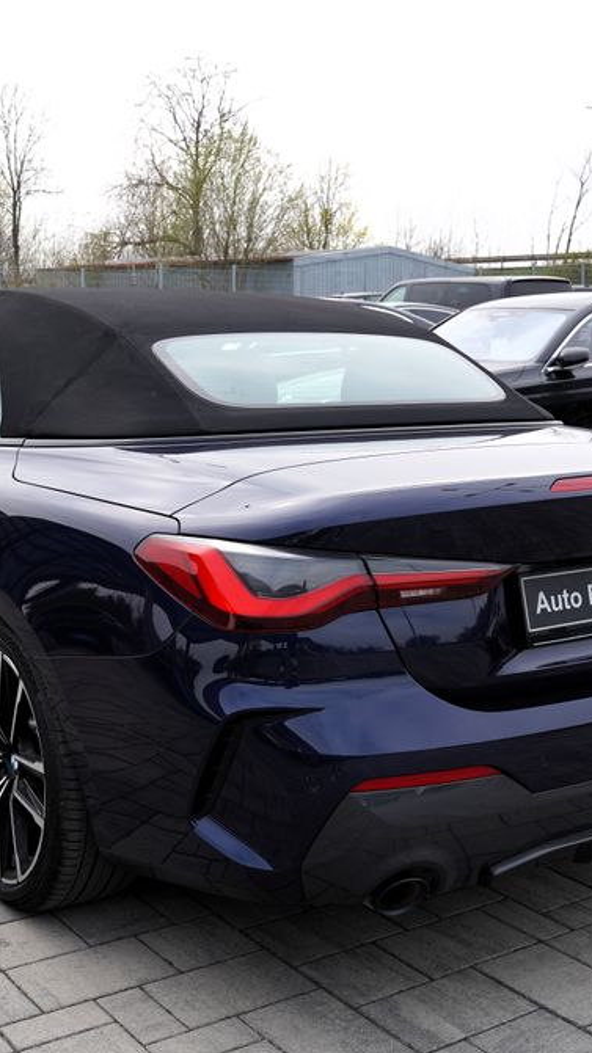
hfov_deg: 24.9
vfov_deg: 42.9
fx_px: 1341
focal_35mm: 48
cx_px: 275
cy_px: 522
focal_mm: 30
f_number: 7.1
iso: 100
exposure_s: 1/200
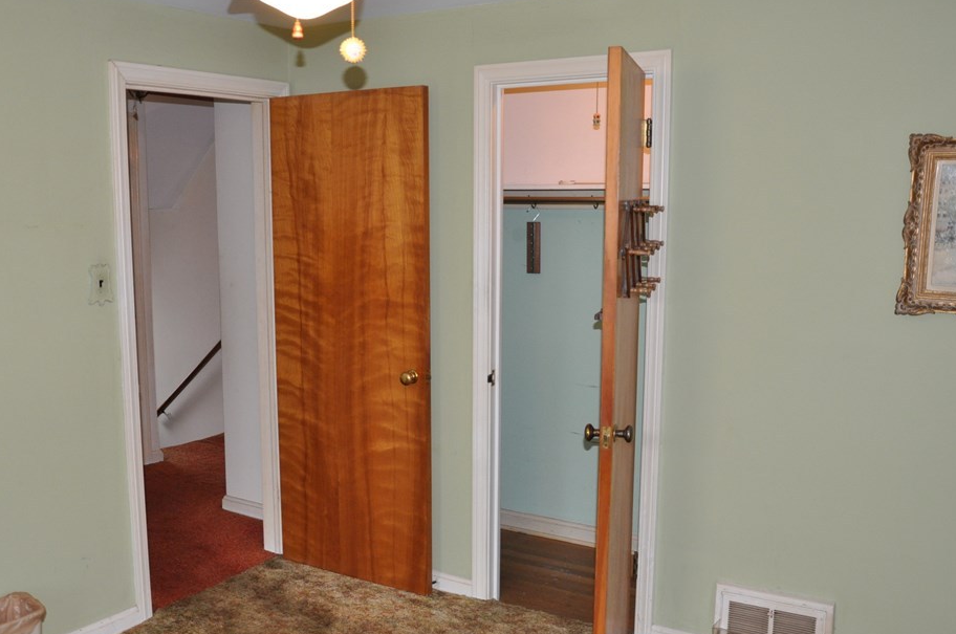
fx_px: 997
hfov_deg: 51.2
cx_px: 432
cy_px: 349
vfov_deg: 35.3
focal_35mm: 38
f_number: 3.8
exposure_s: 1/60
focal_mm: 21
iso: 800
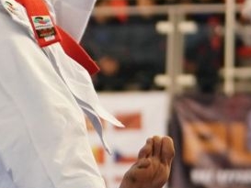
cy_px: 180
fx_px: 3221
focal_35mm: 444
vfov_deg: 3.3
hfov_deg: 4.3
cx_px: -440
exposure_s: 1/500
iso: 1600
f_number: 2.8
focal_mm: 70
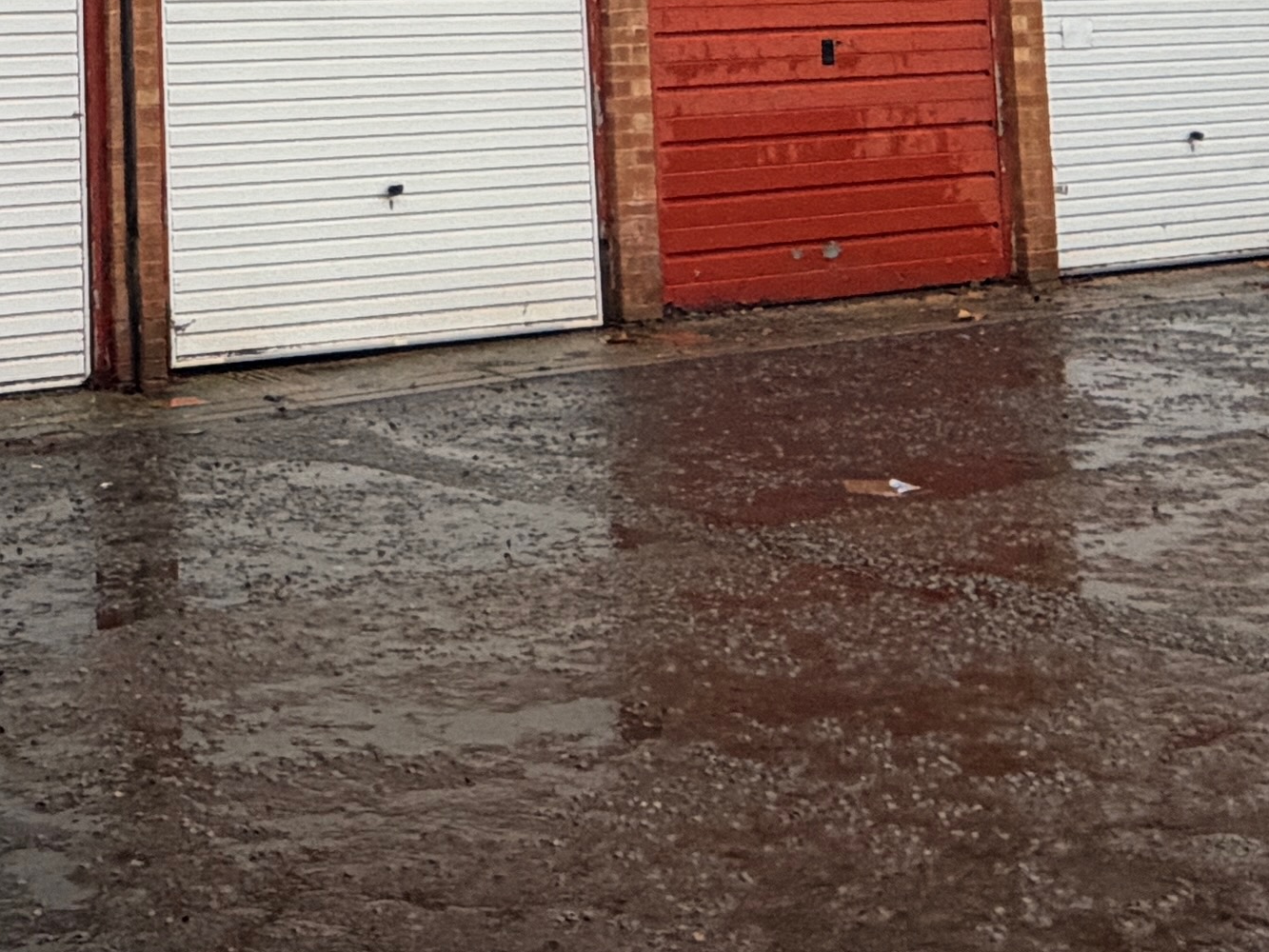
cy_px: -216
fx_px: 2200
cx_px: 68
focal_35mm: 60
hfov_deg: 30.4
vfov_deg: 22.4
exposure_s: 1/121
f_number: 2.2
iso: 80
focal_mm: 2.22
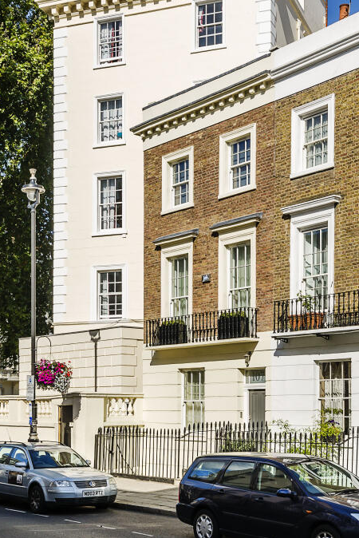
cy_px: 269
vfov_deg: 39.6
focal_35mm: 50
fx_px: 747
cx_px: 251
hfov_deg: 26.8
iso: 100
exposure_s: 1/125
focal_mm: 22
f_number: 9
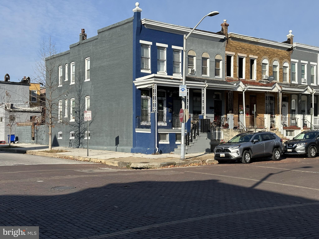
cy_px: 120
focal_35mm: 48
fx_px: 442
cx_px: 160
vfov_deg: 30.3
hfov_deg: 39.7
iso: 64
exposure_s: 1/4762
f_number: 1.78
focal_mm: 6.86
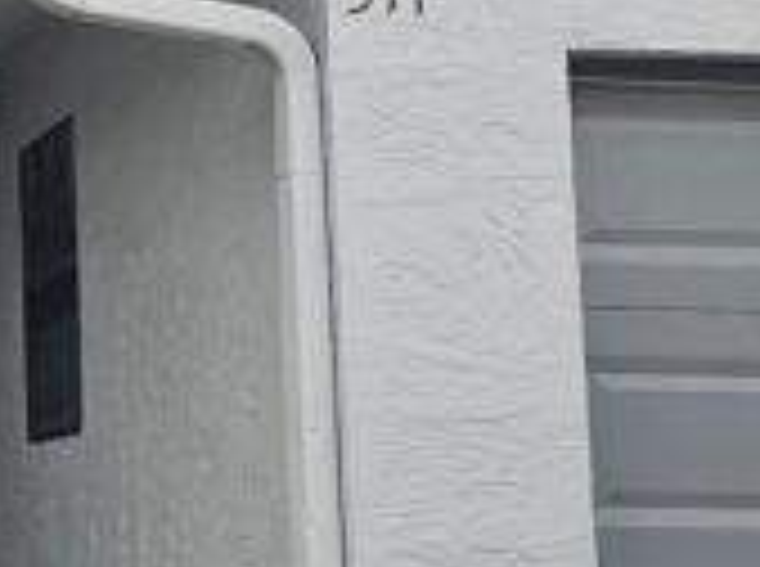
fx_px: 2870
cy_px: -148
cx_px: -238
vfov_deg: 11.0
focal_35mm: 131
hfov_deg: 14.4
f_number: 1.8
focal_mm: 5.4
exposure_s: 1/180
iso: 64
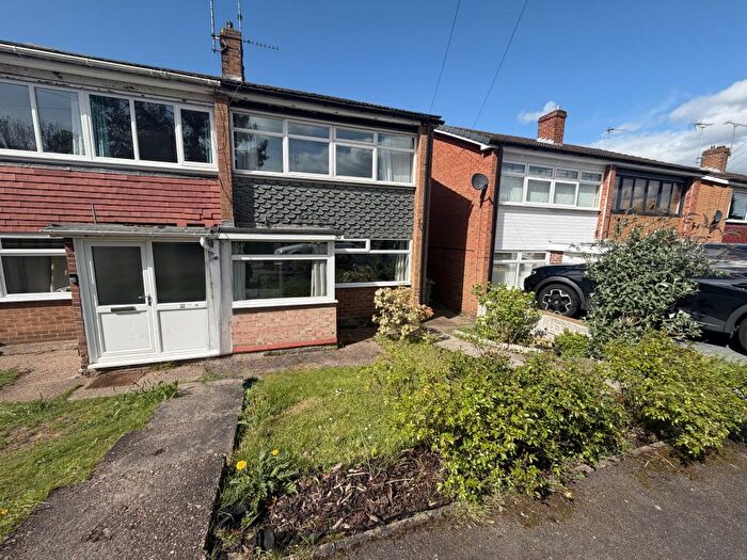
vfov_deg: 85.7
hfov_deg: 102.1
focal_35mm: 14
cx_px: 374
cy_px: 280
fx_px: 302
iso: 25
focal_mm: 2.22
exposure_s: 1/770
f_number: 2.2
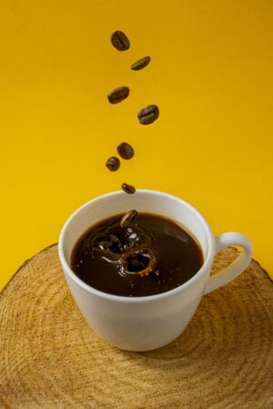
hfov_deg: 19.5
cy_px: 204
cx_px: 136
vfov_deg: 28.8
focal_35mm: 70
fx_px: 796
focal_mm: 70
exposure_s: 1/400
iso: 640
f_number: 16
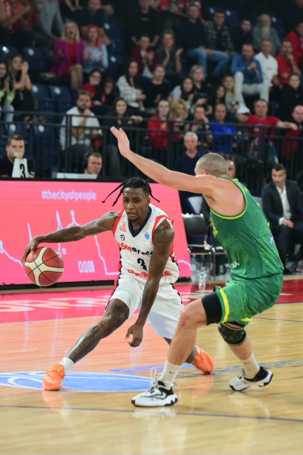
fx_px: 1515
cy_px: 228
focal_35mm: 120
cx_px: 152
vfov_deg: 17.1
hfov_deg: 11.4
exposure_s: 1/1000
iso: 1600
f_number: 2.8
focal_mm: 120
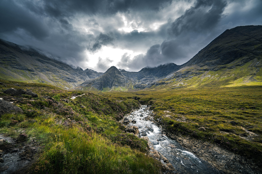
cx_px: 131
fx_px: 102
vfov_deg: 81.2
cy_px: 87
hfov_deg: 104.3
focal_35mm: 14
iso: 100
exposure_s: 1/8
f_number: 8
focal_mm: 14
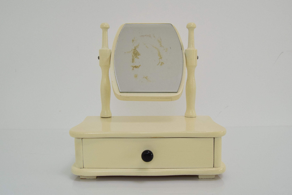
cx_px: 146
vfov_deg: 38.4
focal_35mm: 34
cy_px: 98
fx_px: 280
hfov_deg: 55.1
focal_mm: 23
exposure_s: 1/320
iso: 1600
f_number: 9
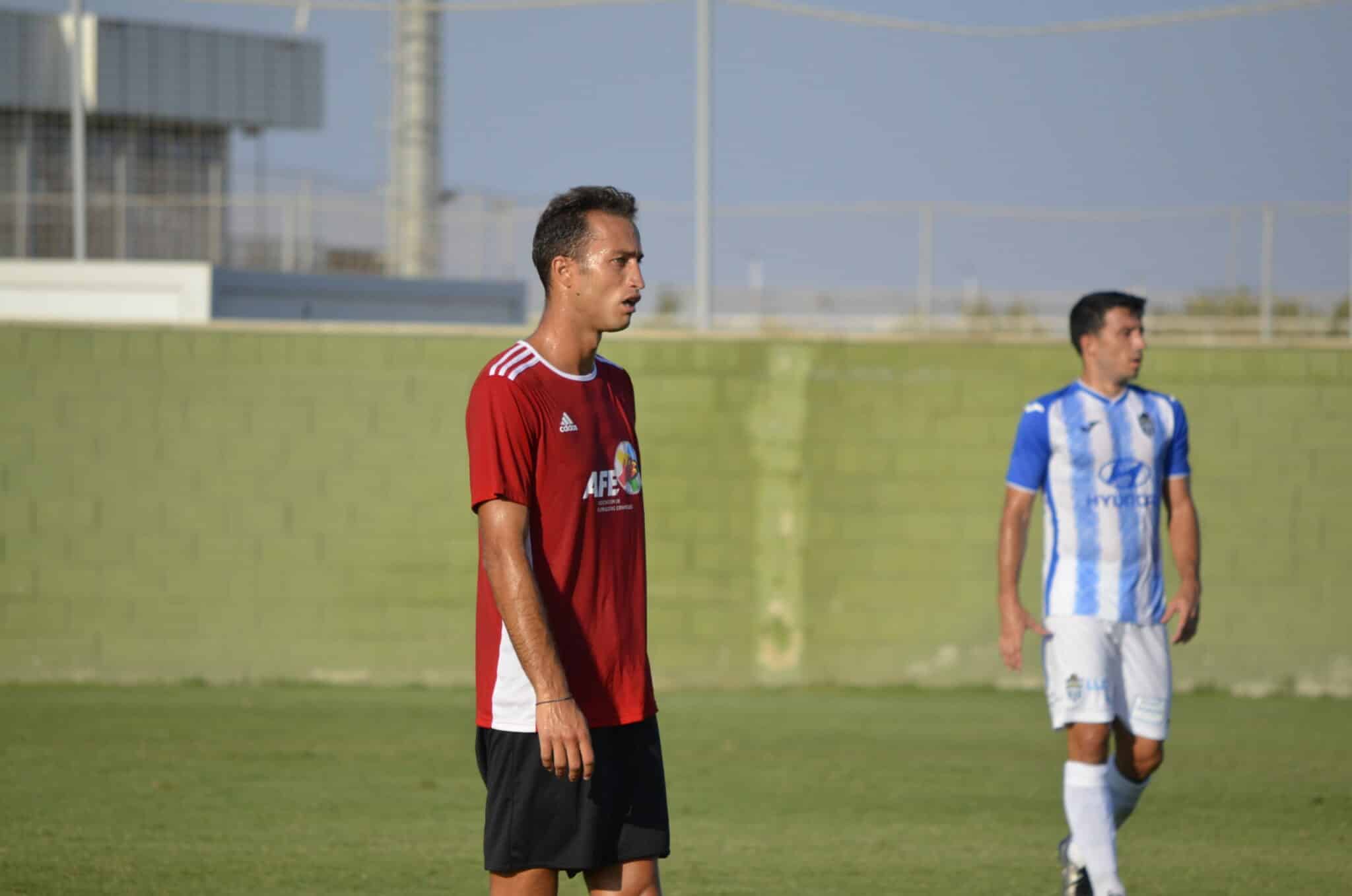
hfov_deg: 6.9
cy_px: 448
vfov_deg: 4.6
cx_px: 676
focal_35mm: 300
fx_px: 11245
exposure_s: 1/1600
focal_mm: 200
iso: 400
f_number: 6.3
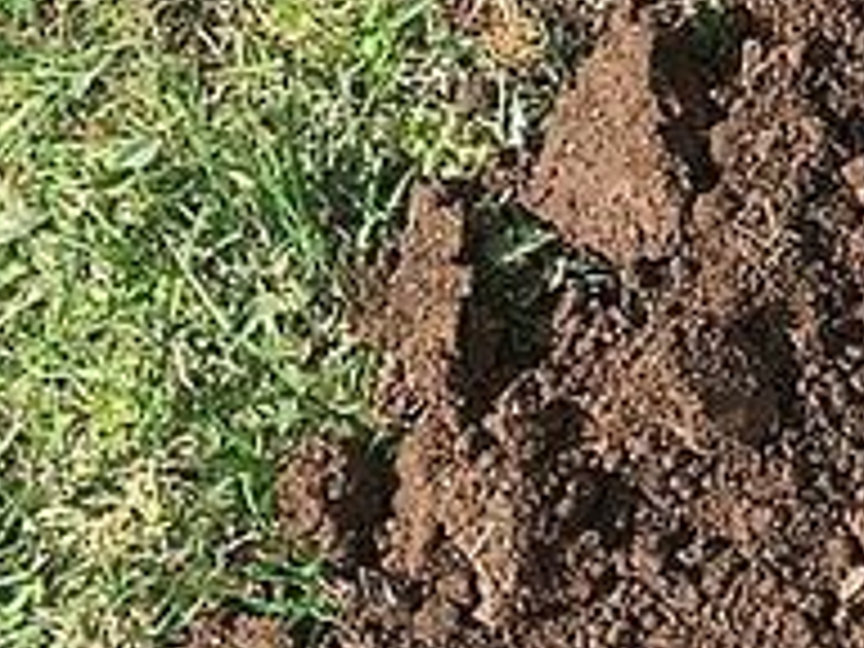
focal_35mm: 121
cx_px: 1282
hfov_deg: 15.1
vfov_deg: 11.2
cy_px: -616
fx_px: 3020
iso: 25
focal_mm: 4.15
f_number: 2.2
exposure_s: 1/746
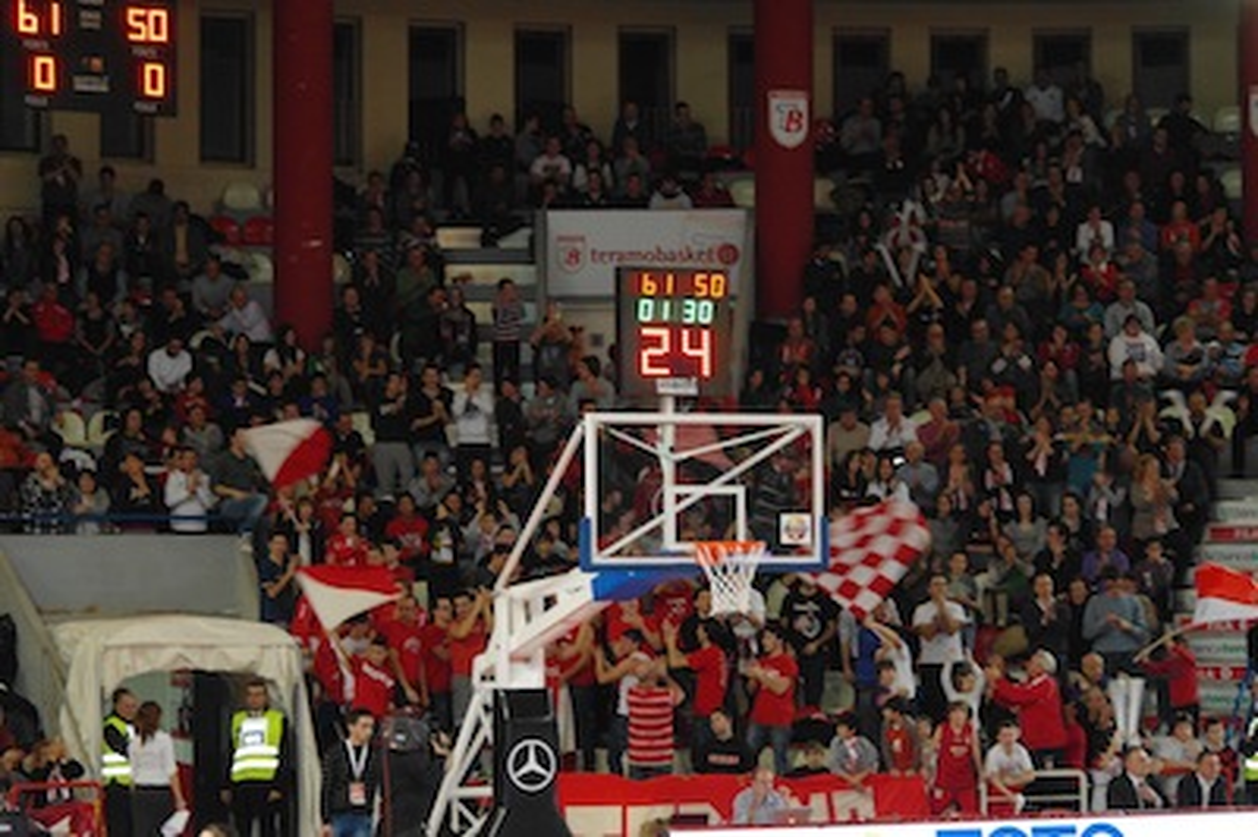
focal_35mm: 115
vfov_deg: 11.9
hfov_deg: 17.8
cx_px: 629
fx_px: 4015
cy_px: 418
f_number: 4.5
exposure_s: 1/50
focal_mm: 75
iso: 800
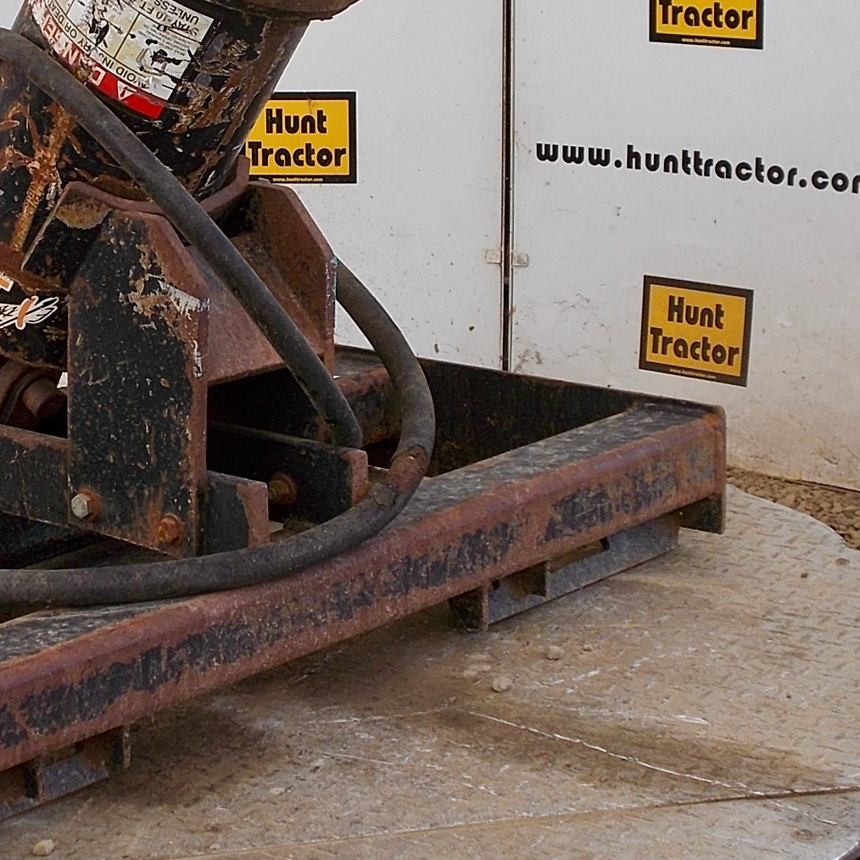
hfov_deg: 17.4
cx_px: 118
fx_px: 2783
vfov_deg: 17.5
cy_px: 267
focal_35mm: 99
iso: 80
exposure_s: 1/100
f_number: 4.5
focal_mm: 9
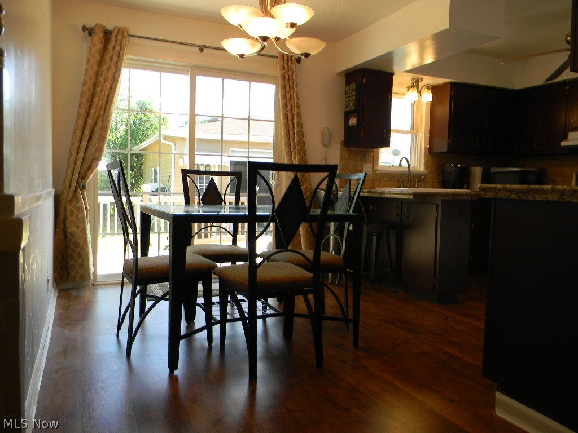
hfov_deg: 63.4
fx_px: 468
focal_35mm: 28
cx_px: 289
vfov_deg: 49.7
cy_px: 216
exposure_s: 1/35.6
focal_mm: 5
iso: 80
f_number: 3.5
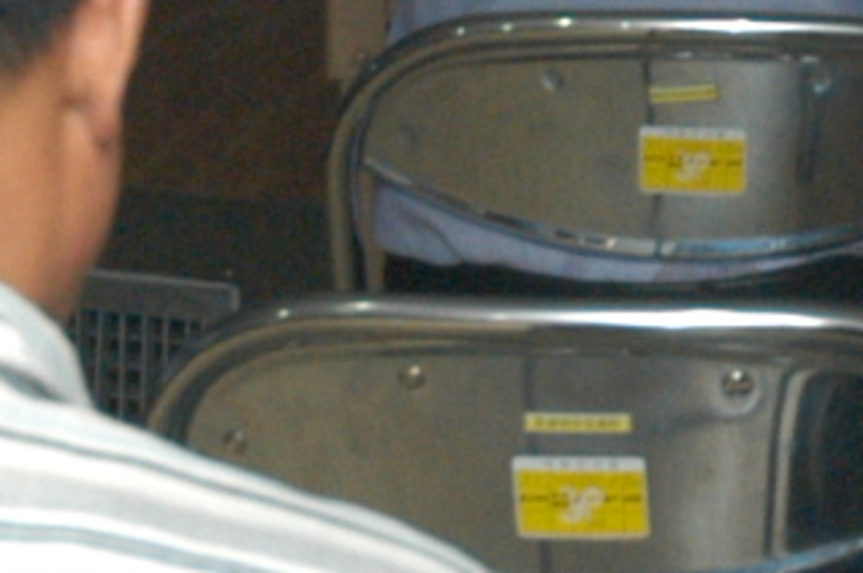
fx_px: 8845
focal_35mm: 370
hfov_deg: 5.5
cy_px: -557
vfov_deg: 3.7
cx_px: 1525
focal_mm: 35
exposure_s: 1/60
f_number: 7.1
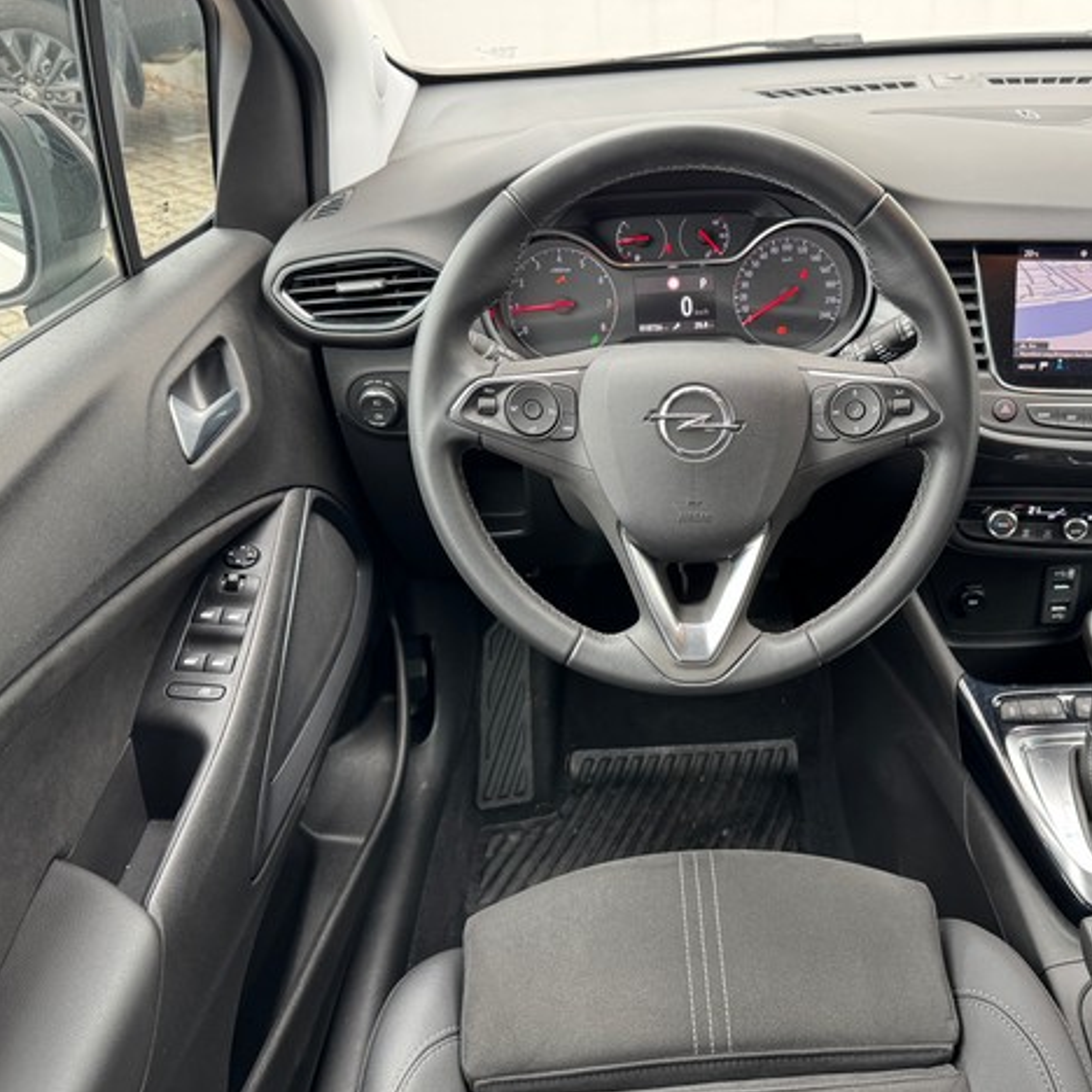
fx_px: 1035
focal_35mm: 29
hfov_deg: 55.1
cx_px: 667
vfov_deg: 55.6
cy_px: 558
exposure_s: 1/119
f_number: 1.78
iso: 200
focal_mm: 6.76
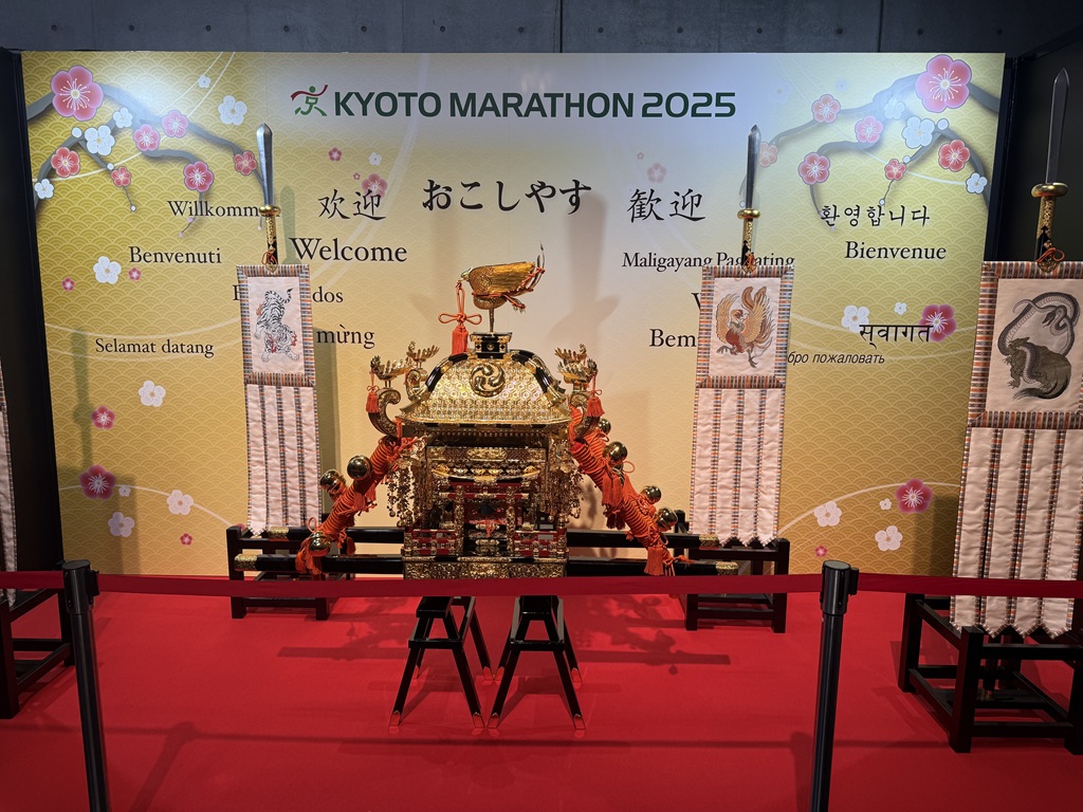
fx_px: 751
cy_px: 406
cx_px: 542
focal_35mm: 24
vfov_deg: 56.8
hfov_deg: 71.6
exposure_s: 1/165
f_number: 1.78
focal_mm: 6.76
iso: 64
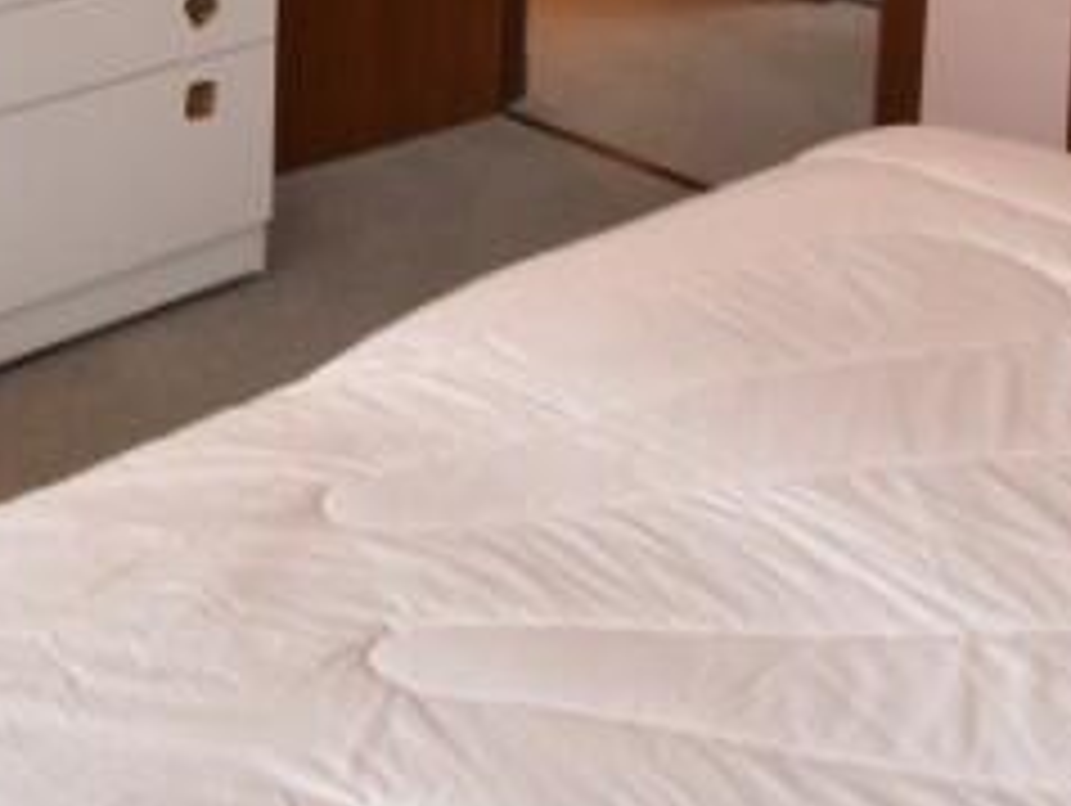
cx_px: 94
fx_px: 1920
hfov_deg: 29.8
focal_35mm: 62
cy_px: -498
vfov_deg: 19.6
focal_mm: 10
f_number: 4.5
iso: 360
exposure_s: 1/60
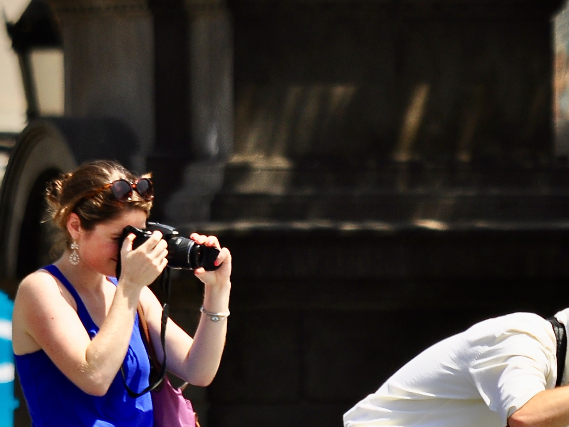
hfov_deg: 1.8
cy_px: 432
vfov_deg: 1.4
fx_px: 17705
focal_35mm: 1077
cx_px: 562
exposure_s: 1/640
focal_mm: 300
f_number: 7.1
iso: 200
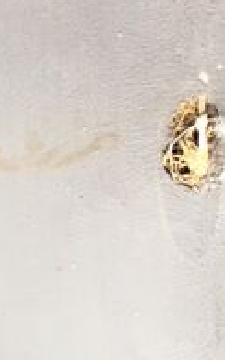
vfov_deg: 19.0
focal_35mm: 101
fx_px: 990
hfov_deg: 12.8
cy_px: -113
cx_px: 216
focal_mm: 4.15
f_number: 2.2
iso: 80
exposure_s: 1/33
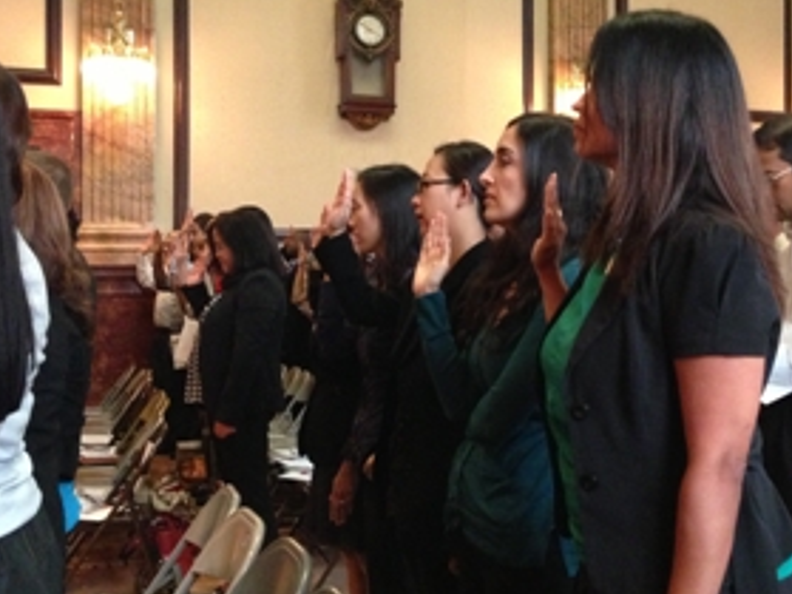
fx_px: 1212
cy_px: 253
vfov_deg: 27.5
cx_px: 522
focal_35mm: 53
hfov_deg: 35.9
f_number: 2.4
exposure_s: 1/15
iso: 500
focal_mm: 4.13
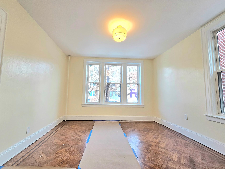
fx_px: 91
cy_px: 84
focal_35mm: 14
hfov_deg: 102.0
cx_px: 107
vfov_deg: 85.7
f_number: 2.2
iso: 64
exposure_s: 1/120
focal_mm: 2.2
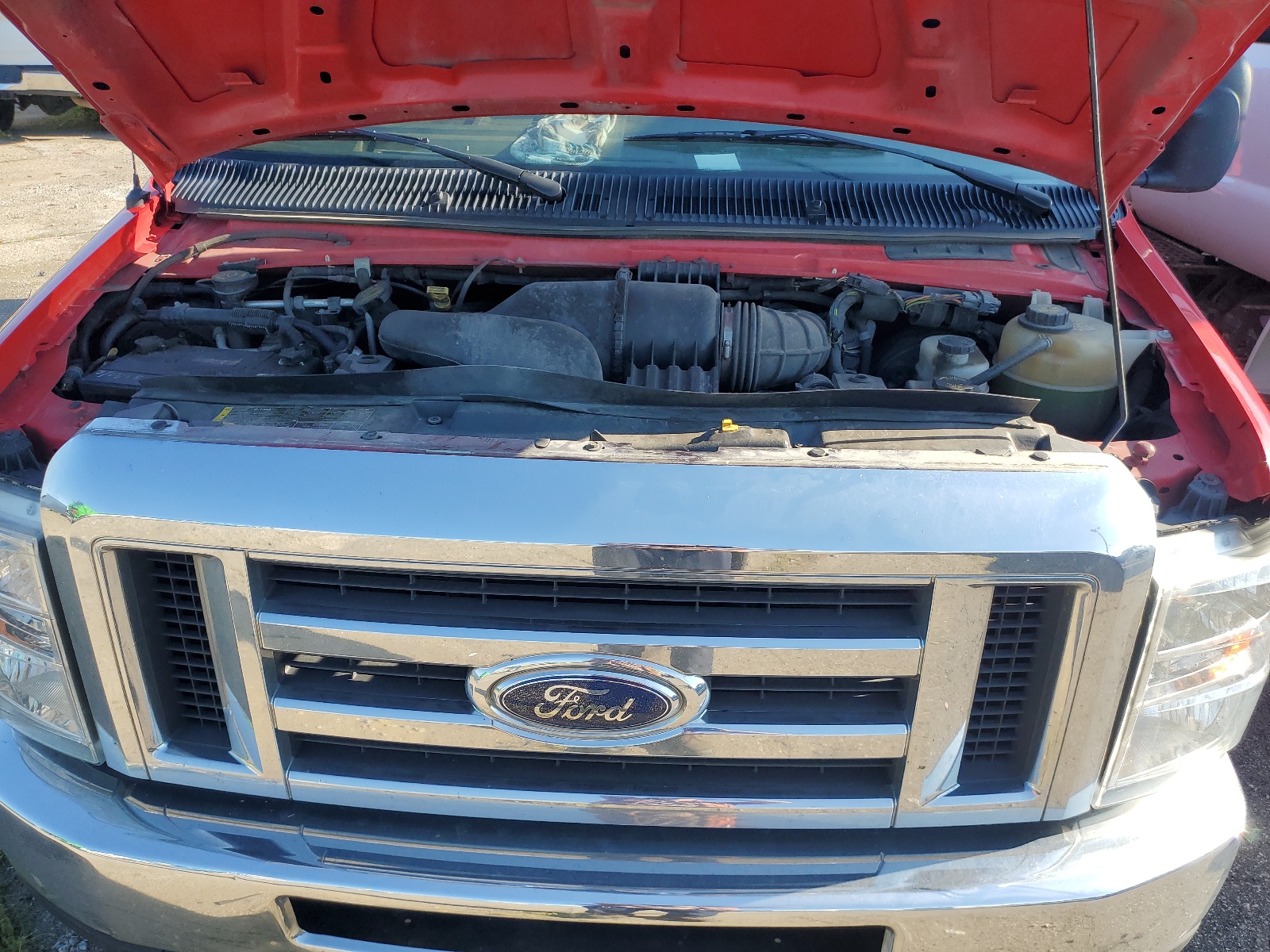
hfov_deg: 67.3
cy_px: 476
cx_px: 635
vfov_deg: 53.1
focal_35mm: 26
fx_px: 954
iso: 50
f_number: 1.5
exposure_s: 1/909
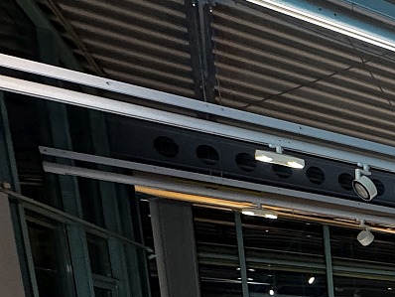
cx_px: 603
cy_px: 445
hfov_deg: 27.5
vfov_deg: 24.8
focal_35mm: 45
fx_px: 514
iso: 800
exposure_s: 1/60
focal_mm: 2.22
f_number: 2.2
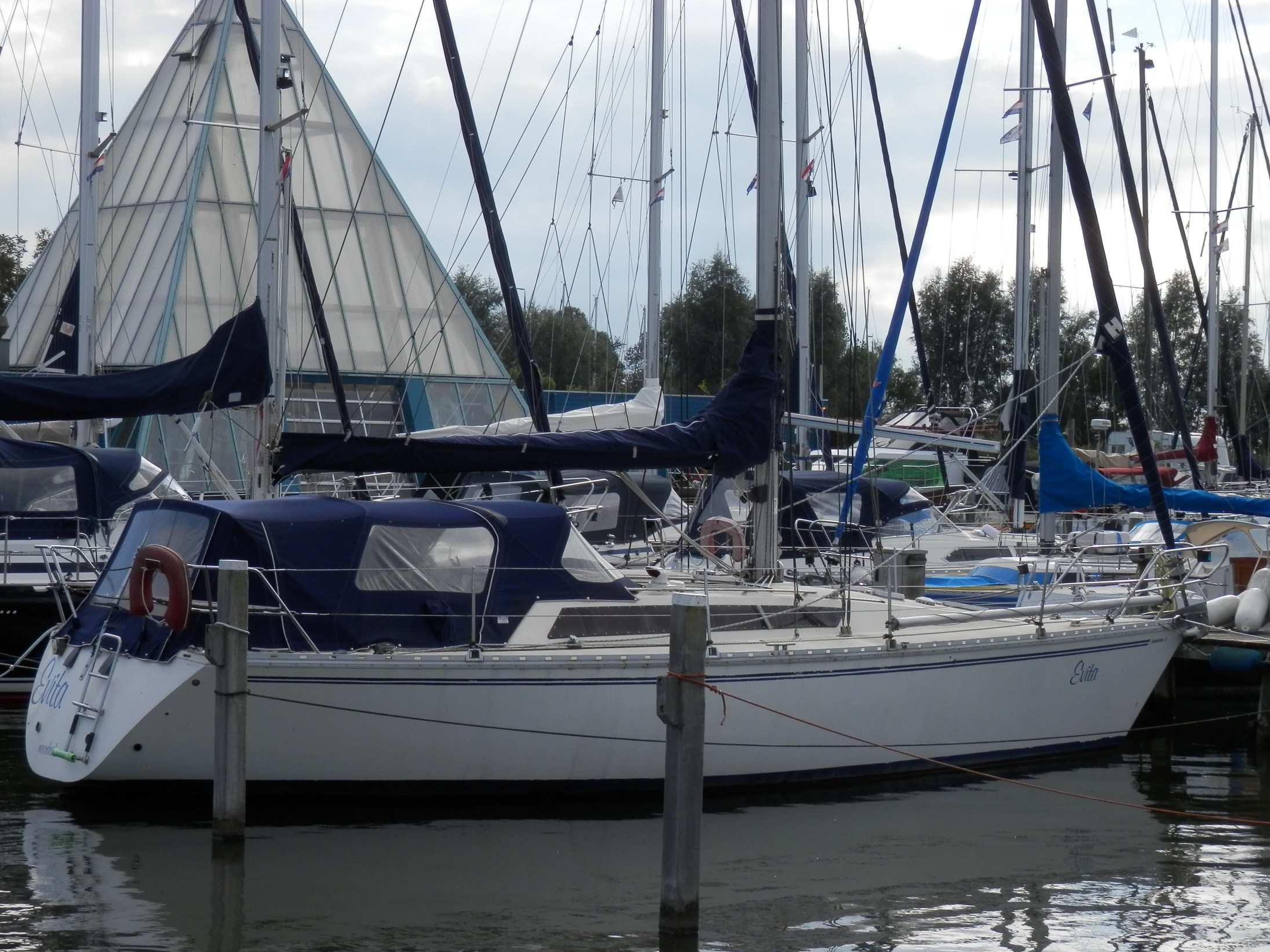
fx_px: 3045
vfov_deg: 17.8
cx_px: 640
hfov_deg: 23.6
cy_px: 539
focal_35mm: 83
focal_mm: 13.1
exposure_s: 1/640
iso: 80
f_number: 4.5
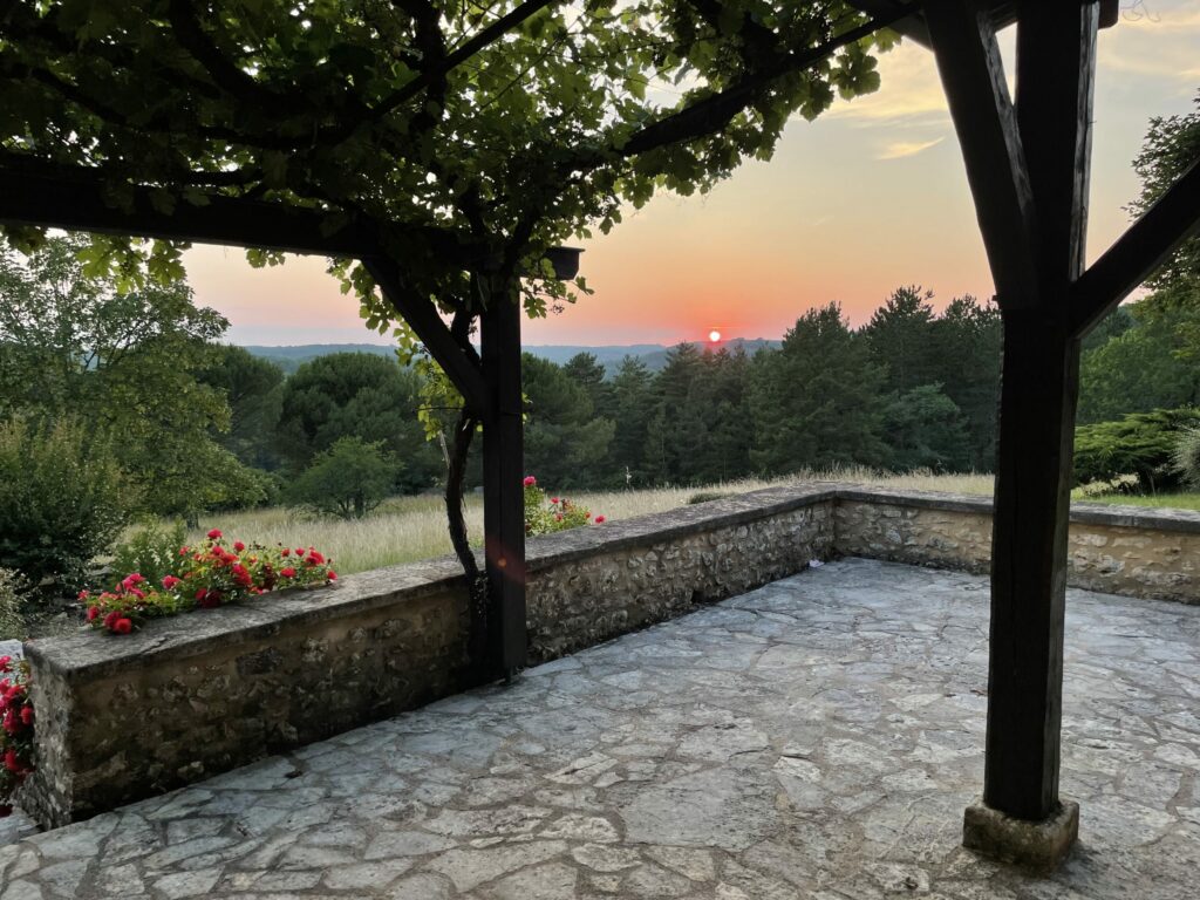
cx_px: 600
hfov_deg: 67.3
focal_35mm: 26
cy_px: 450
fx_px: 901
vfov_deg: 53.1
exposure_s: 1/346
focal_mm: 4.2
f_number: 1.6
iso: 32
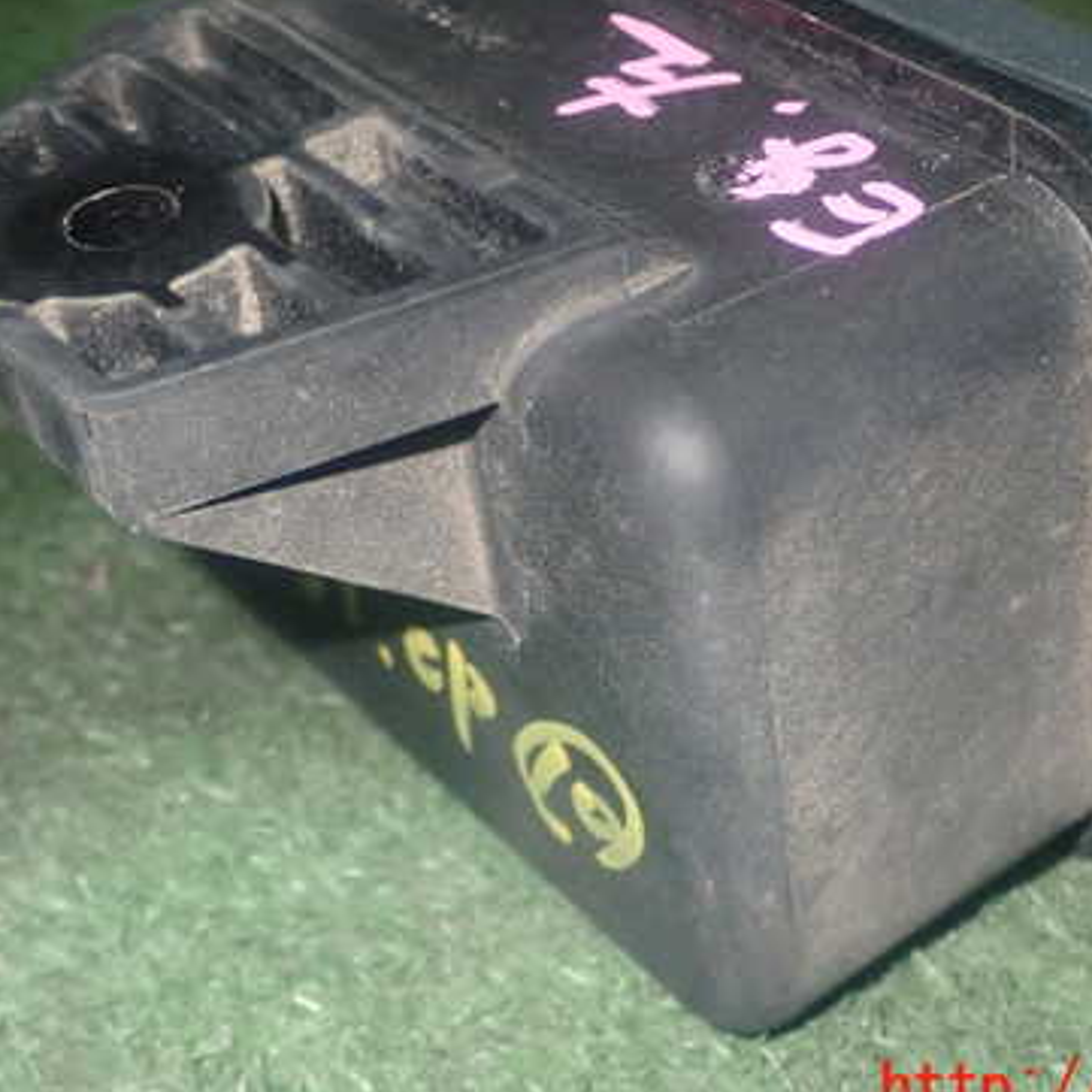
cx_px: 656
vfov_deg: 25.0
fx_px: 2463
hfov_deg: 25.0
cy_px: 448
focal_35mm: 69
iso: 640
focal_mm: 8.4
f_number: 9
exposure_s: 1/50
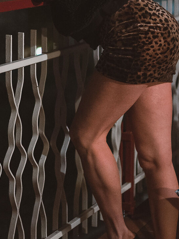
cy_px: 4
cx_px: 97
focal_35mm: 112
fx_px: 772
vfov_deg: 17.2
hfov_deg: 13.2
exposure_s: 1/125
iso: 3200
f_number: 1.4
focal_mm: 35
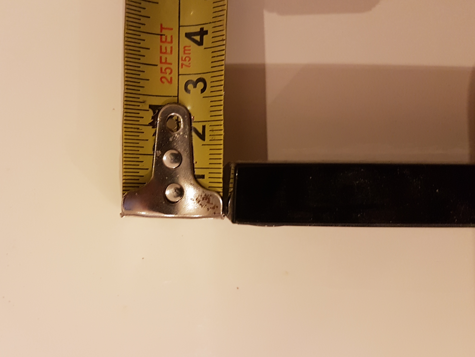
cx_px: 170
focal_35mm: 34
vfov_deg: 41.8
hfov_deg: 53.2
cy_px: 194
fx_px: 467
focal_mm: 4.2
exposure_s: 1/14
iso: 250
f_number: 1.7
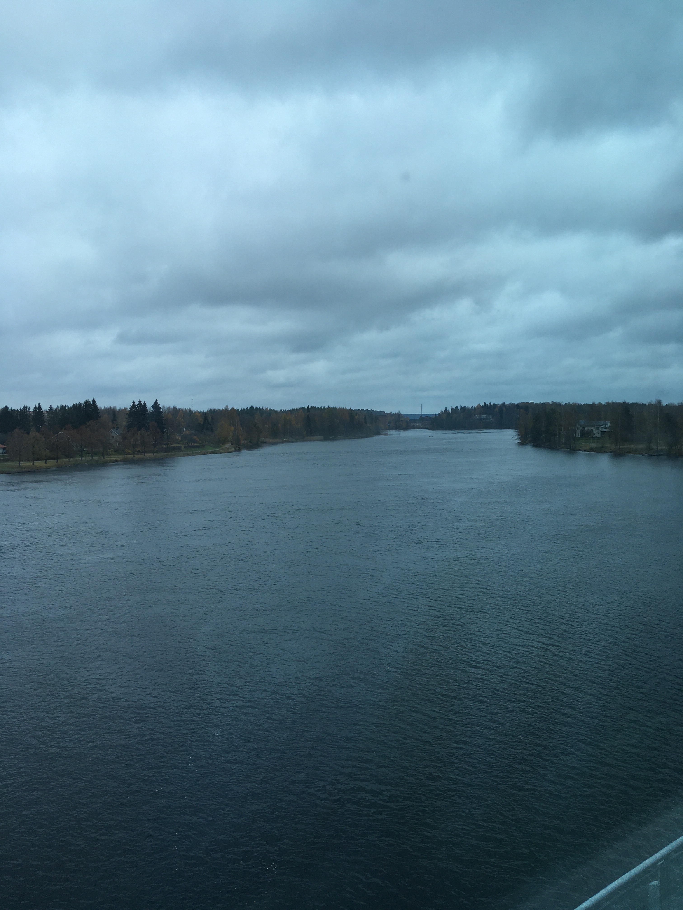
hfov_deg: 48.2
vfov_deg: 61.7
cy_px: 455
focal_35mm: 29
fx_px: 763
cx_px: 342
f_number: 2.2
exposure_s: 1/265
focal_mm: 4.15
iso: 25
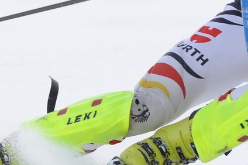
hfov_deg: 1.5
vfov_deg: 1.0
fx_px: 9348
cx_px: 245
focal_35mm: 1358
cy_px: -22
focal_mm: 300
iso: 640
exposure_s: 1/1600
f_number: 5.6
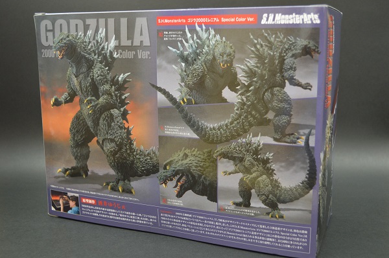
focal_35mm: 42
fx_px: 453
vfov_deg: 31.8
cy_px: 129
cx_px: 194
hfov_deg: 46.5
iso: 800
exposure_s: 1/8
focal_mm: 28
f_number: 4.5
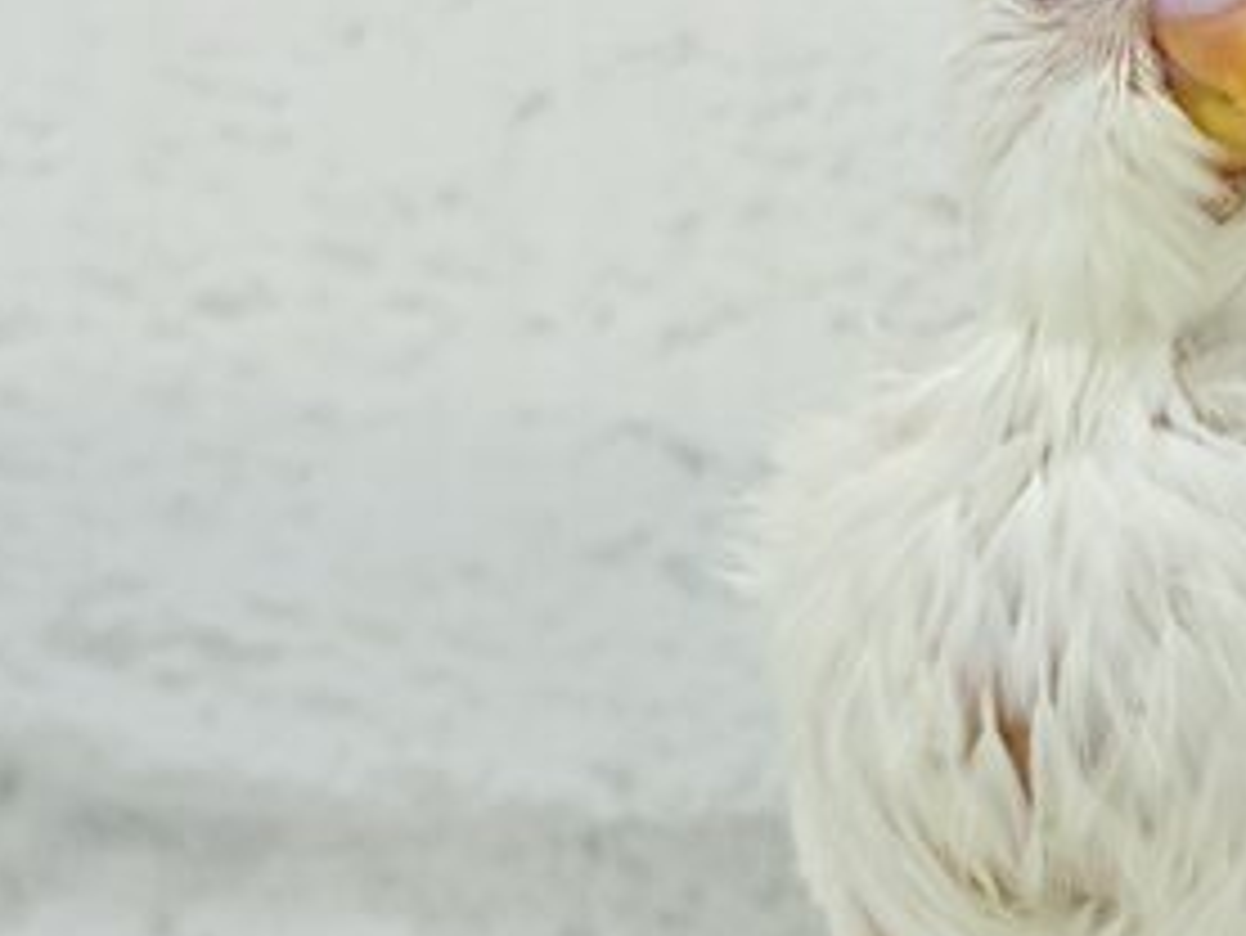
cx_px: 1408
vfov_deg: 12.4
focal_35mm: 120
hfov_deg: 15.9
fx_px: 4321
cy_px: 482
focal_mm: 5.96
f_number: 1.6
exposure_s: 1/100
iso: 64
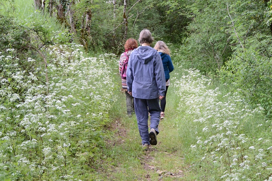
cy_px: 90
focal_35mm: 86
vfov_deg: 15.9
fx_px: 650
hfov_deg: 23.6
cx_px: 136
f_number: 5.6
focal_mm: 31.9
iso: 450
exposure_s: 1/60
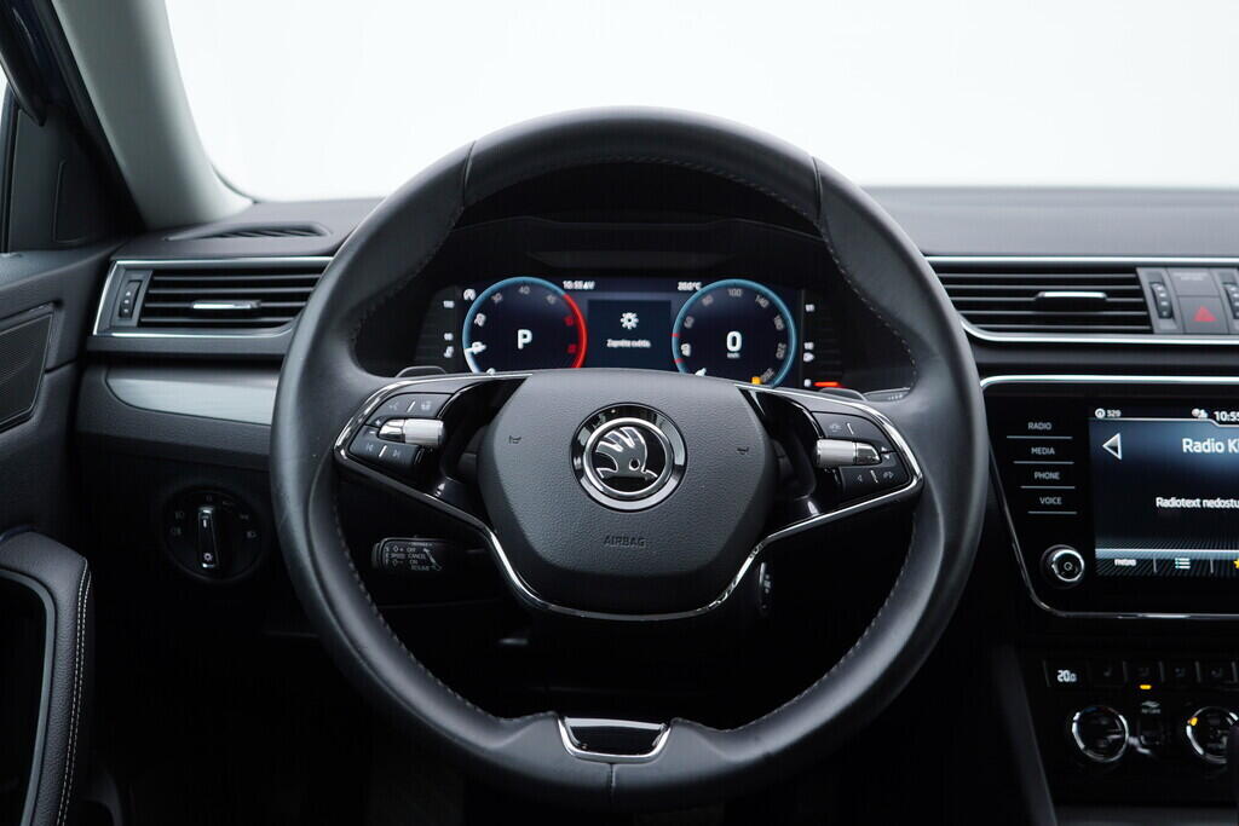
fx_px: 1239
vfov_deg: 36.9
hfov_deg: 53.1
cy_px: 413
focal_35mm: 36
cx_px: 620
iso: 125
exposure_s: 1/40
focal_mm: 24
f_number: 3.2
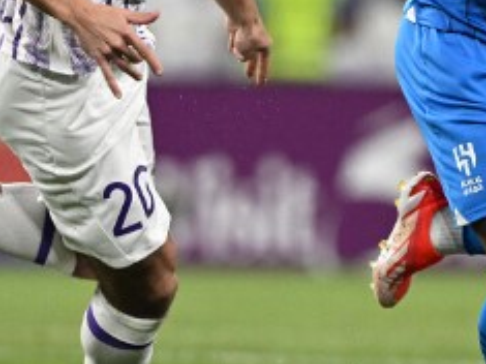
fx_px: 18369
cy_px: 34
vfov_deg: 1.1
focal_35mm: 1309
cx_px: 461
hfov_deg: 1.5
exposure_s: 1/2000
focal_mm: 400
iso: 3200
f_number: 4
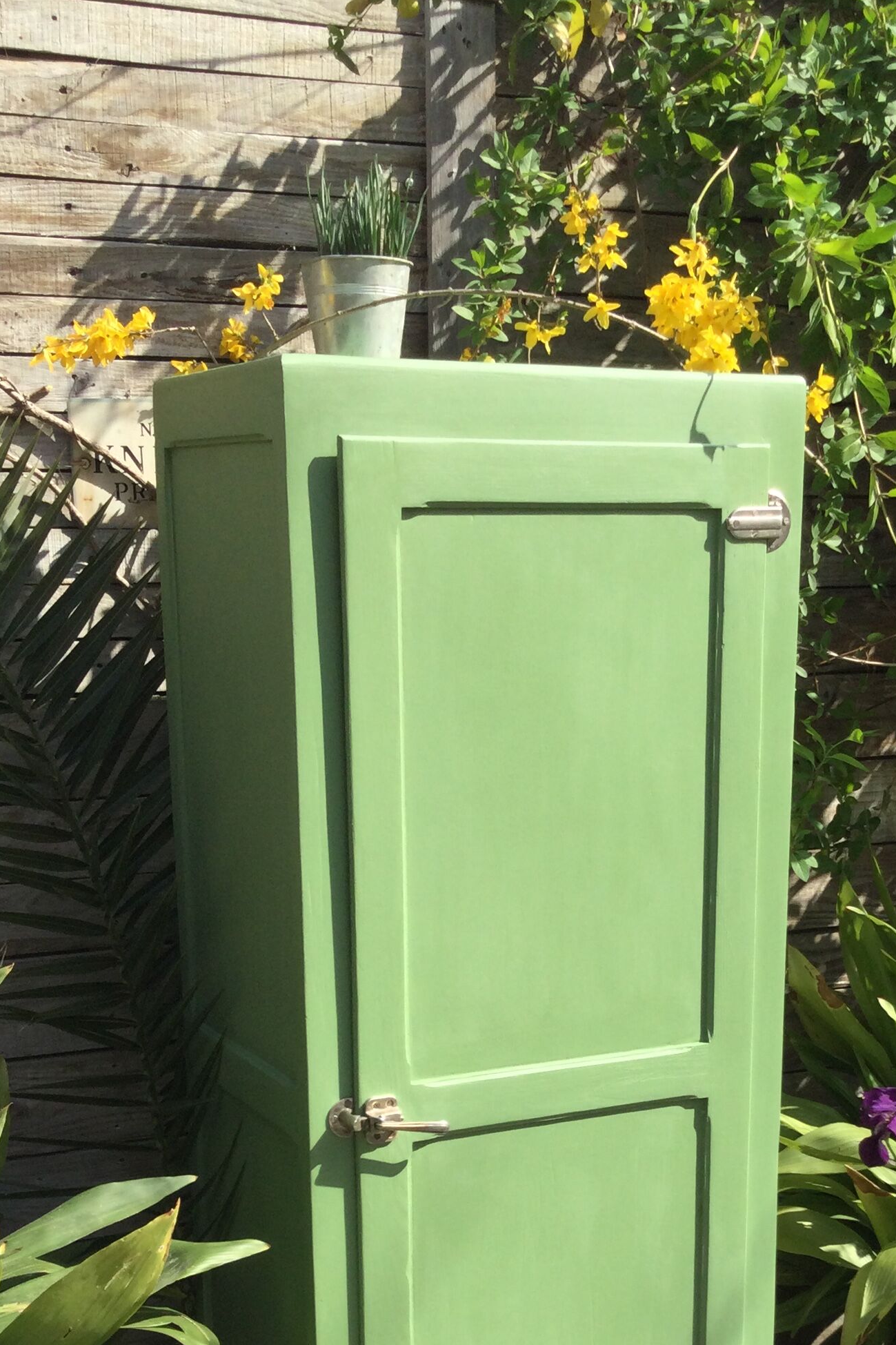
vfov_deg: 35.4
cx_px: 599
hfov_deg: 24.9
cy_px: 1113
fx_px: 2016
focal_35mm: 54
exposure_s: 1/721
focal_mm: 3.3
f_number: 2.4
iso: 25
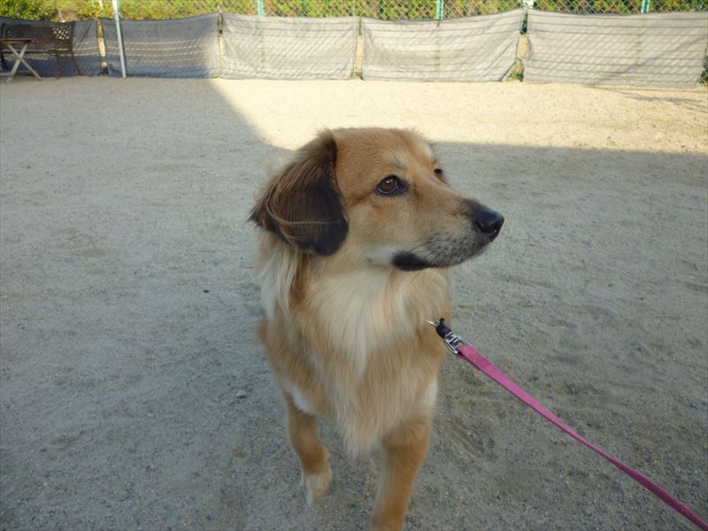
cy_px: 266
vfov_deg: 49.7
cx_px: 354
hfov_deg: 63.4
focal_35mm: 28
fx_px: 573
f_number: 3.1
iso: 100
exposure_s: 1/250
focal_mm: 5
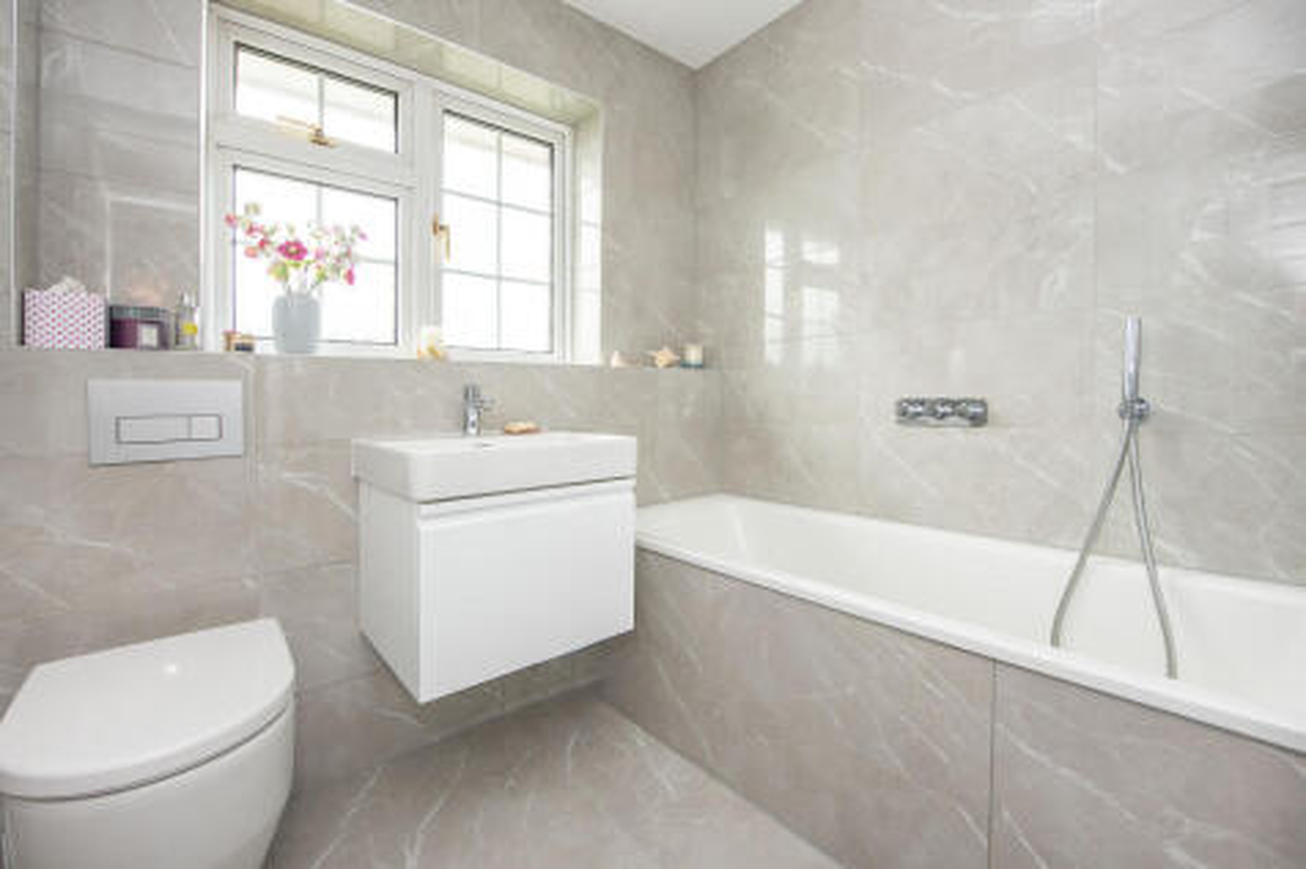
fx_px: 544
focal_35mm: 15
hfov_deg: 100.4
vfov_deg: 77.3
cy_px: 434
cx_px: 653
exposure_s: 1/50
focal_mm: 15
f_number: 6.3
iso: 400
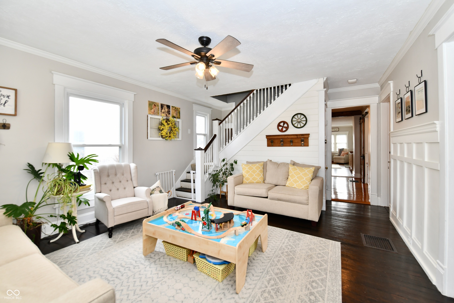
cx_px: 227
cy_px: 152
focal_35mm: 14
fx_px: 177
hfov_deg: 104.3
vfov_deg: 81.2
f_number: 5.6
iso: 400
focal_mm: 14
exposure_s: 1/60
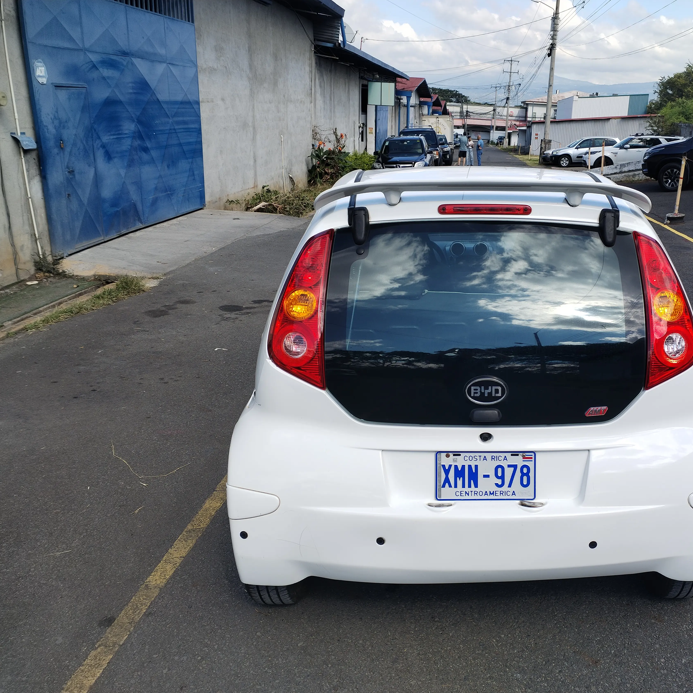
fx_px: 793
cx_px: 462
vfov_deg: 47.2
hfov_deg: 46.5
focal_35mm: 35
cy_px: 353
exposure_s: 1/899
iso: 100
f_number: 1.8
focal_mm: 4.75
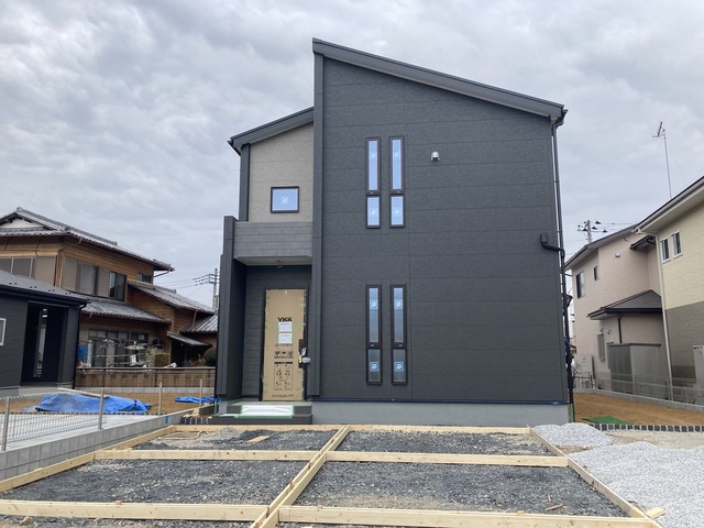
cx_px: 352
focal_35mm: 28
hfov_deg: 63.4
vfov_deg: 49.7
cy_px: 264
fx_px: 569
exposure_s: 1/522
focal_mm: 3.99
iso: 20
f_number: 1.8
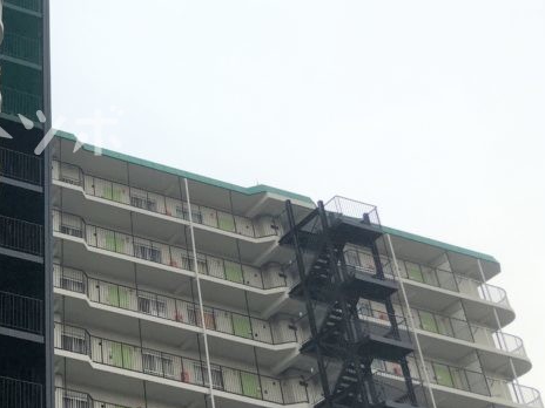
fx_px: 1008
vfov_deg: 22.8
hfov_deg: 28.1
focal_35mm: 64
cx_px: -21
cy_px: 131
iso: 40
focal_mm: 4.15
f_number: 2.2
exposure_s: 1/120
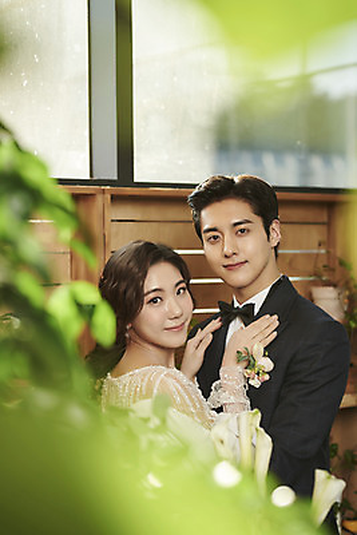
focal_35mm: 85
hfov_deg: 16.1
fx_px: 1263
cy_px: 268
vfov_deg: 23.9
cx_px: 178
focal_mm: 85
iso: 100
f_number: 2.8
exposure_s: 1/125
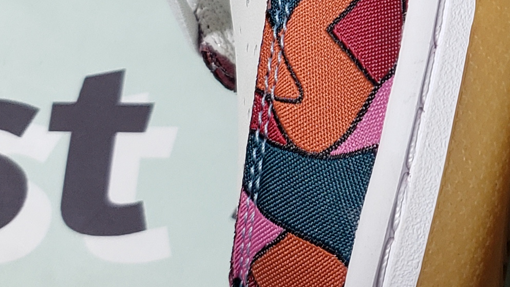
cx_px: 551
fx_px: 1555
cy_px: -147
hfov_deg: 18.0
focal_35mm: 115
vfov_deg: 10.2
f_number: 1.5
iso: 50
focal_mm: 4.3
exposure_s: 1/444
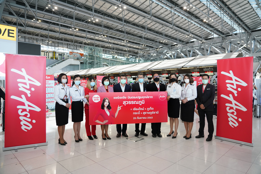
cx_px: 130
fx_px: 174
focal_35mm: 24
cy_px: 87
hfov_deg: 73.7
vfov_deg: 53.2
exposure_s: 1/200
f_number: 4
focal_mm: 24
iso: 1600
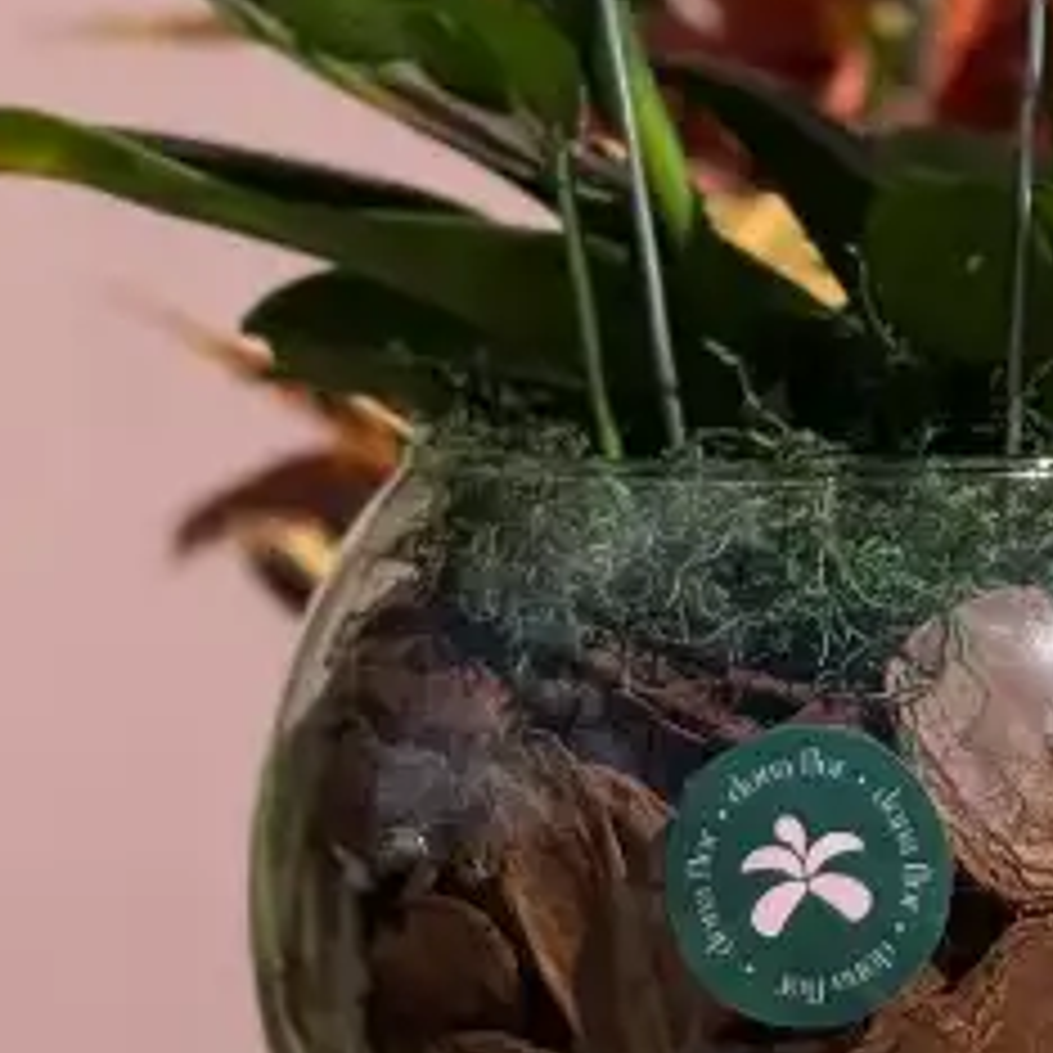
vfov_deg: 8.6
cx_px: 940
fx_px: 6745
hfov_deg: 8.9
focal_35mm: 196
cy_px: -742
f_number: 1.78
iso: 50
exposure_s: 1/11364
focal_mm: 6.76
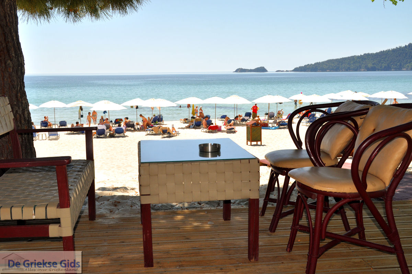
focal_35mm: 42
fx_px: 480
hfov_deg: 46.4
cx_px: 206
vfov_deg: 31.8
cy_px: 137
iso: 200
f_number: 14
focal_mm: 28
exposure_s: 1/200
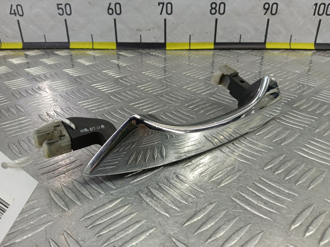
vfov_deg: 51.4
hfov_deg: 65.3
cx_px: 165
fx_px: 257
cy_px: 124
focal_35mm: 27
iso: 116
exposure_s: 1/50
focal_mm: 4.11
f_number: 1.6
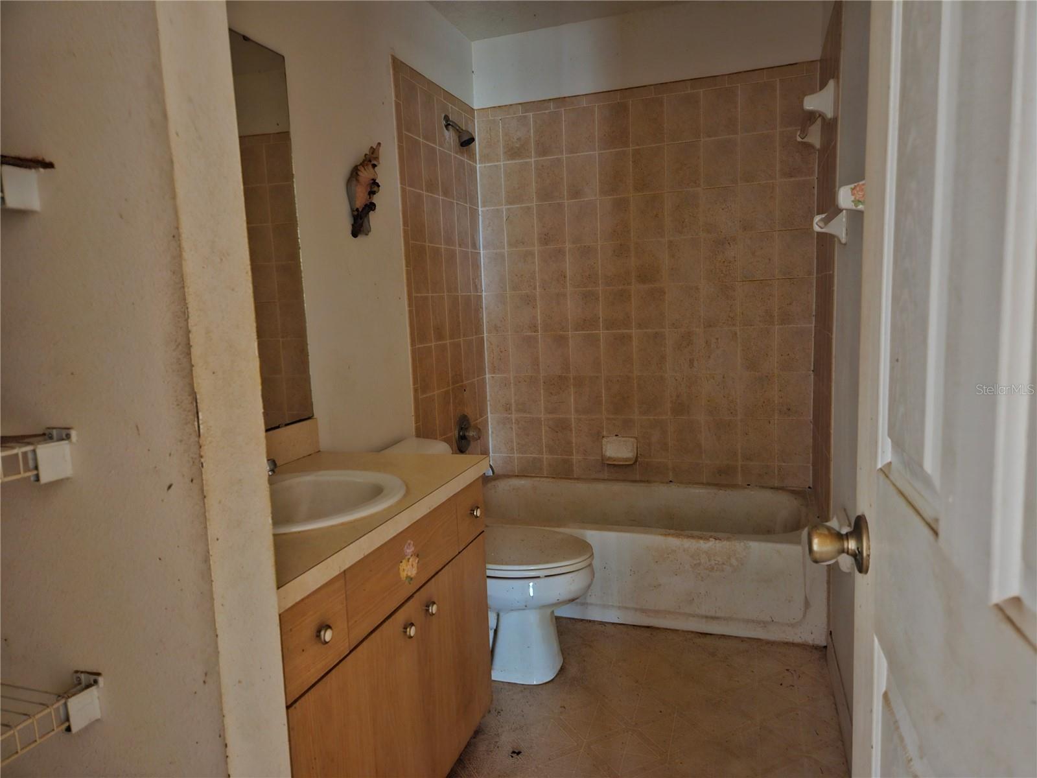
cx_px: 518
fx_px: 689
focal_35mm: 23
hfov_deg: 73.9
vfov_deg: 58.9
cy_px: 389
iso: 1000
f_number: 1.8
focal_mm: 5.4
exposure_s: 1/15
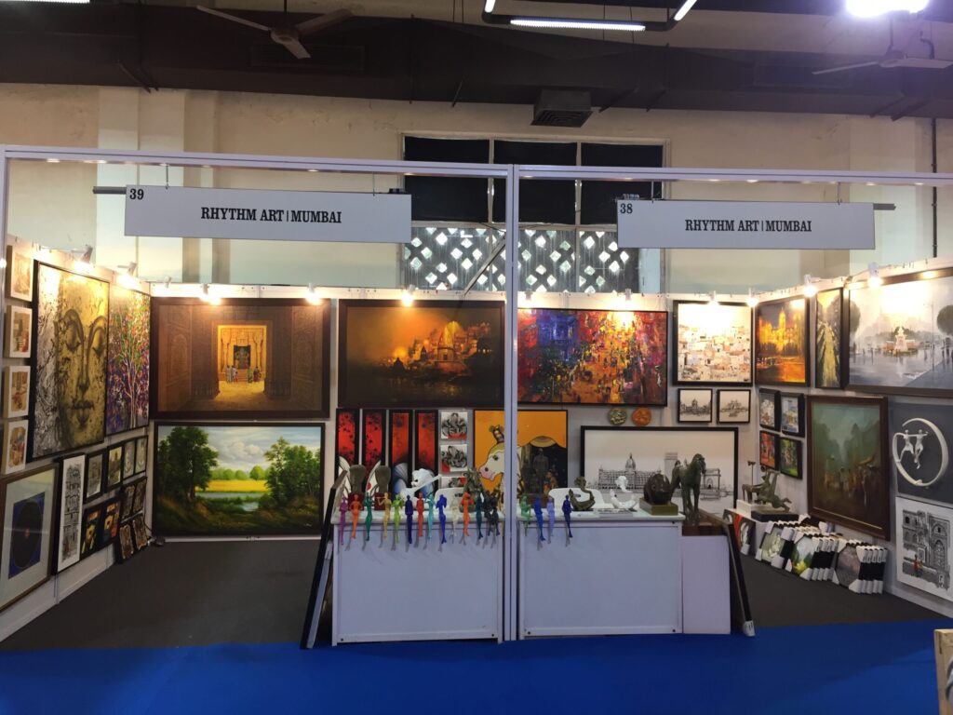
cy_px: 358
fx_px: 798
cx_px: 476
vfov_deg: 48.2
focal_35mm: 29
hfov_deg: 61.7
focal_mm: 4.15
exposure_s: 1/33
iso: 40
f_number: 2.2
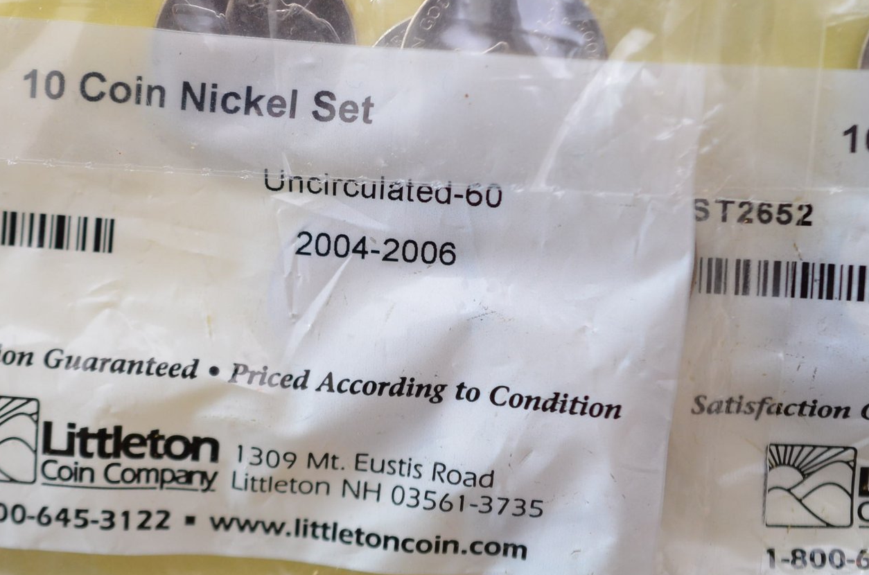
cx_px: 281
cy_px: 297
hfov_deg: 24.7
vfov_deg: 16.6
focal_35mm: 82
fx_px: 1975
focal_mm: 40
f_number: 4
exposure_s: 1/60
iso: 800
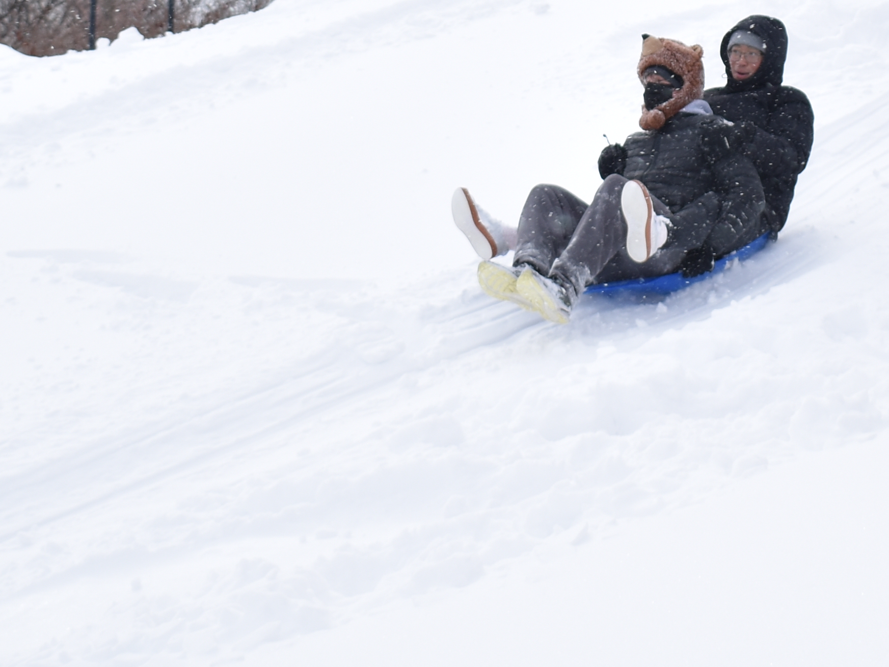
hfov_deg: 16.5
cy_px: -126
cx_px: 663
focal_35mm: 119
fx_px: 3056
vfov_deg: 12.2
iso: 100
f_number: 5
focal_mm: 24
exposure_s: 1/640
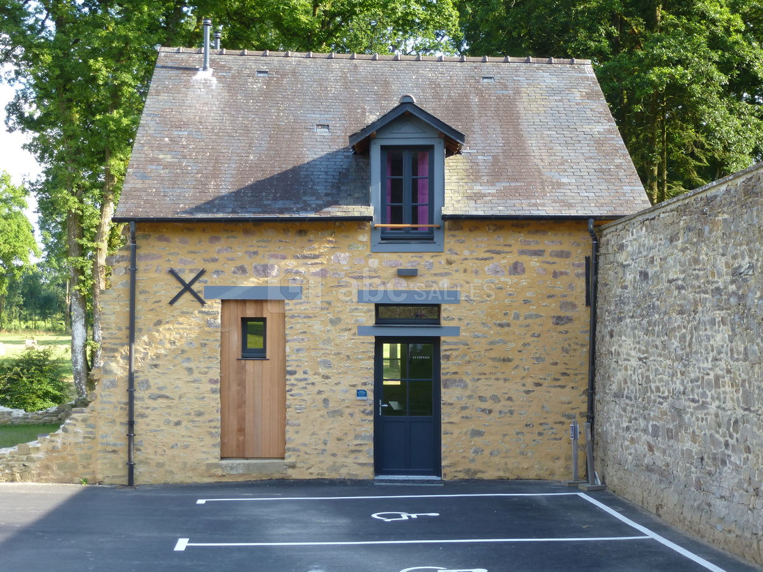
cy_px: 286
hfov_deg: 36.8
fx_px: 1146
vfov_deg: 28.0
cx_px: 382
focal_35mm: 52
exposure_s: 1/80
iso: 100
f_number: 4.3
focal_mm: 9.4
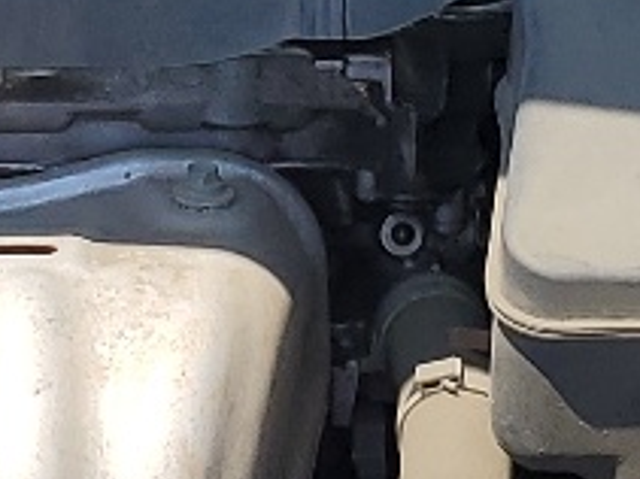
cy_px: -258
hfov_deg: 10.0
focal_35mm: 197
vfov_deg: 7.4
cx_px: 252
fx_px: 3640
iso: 50
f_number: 1.5
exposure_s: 1/2000
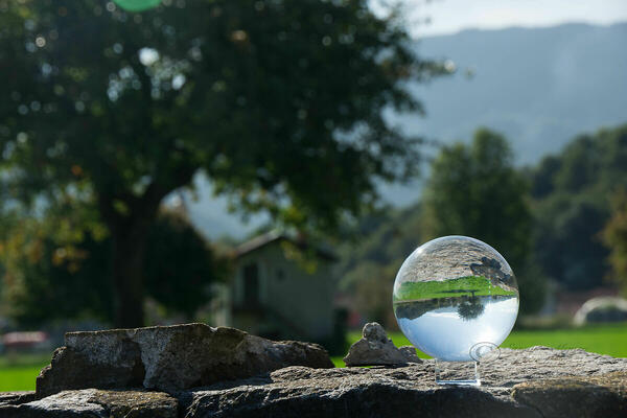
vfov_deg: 13.0
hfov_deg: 19.5
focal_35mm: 105
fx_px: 1829
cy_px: 209
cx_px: 314
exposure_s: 1/320
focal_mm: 70
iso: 160
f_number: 10
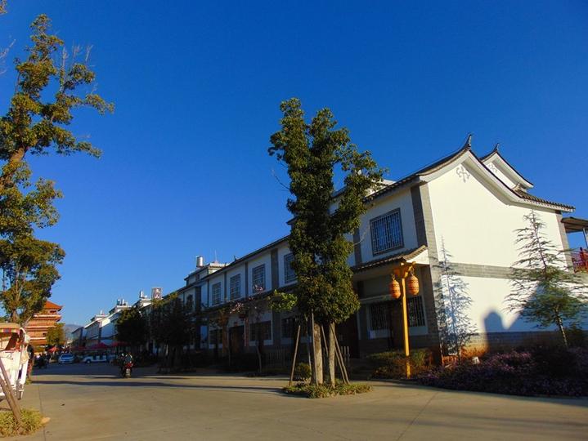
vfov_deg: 54.9
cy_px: 220
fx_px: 425
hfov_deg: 69.4
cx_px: 294
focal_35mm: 25
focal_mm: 4.5
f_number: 7.7
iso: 80
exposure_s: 1/320
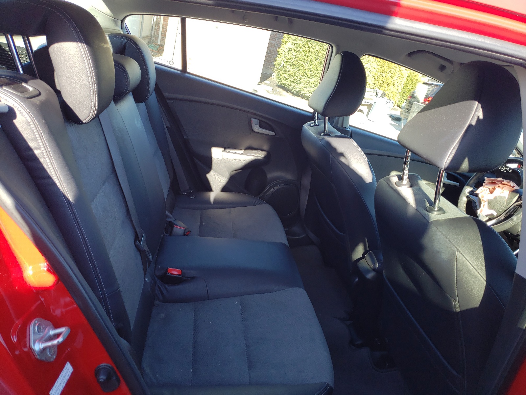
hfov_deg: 67.3
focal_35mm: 26
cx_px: 263
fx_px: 395
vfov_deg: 53.1
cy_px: 198
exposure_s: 1/213
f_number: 1.5
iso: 50
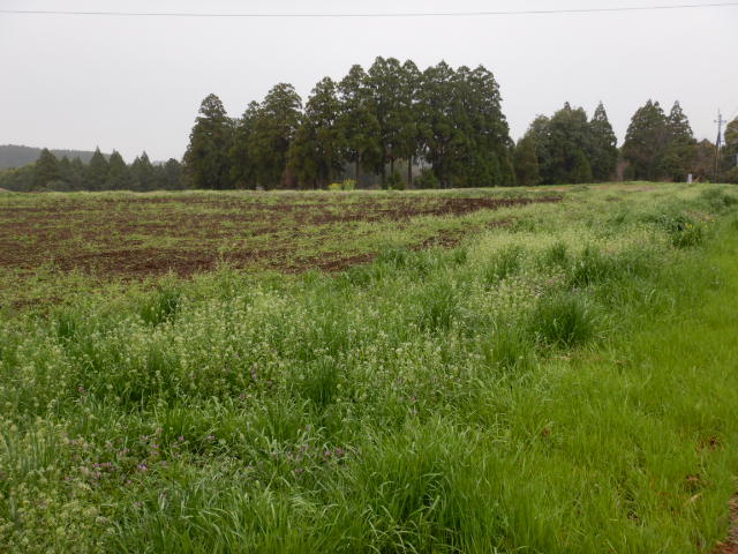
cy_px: 277
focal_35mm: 37
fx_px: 789
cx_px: 369
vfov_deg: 38.7
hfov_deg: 50.1
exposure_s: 1/160
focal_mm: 6.6
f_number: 4.2
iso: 125
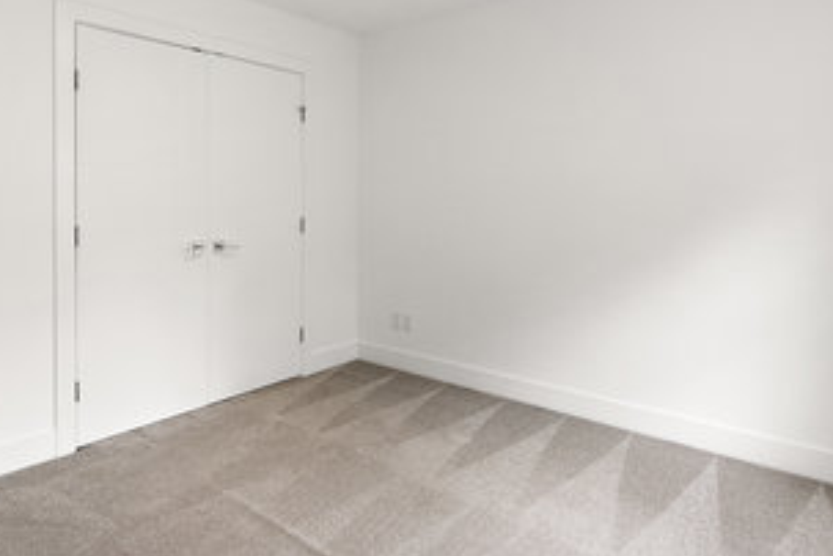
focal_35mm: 23
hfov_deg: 74.8
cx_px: 315
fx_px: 532
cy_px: 187
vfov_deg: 54.0
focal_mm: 16
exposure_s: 1/6
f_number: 6.3
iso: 320
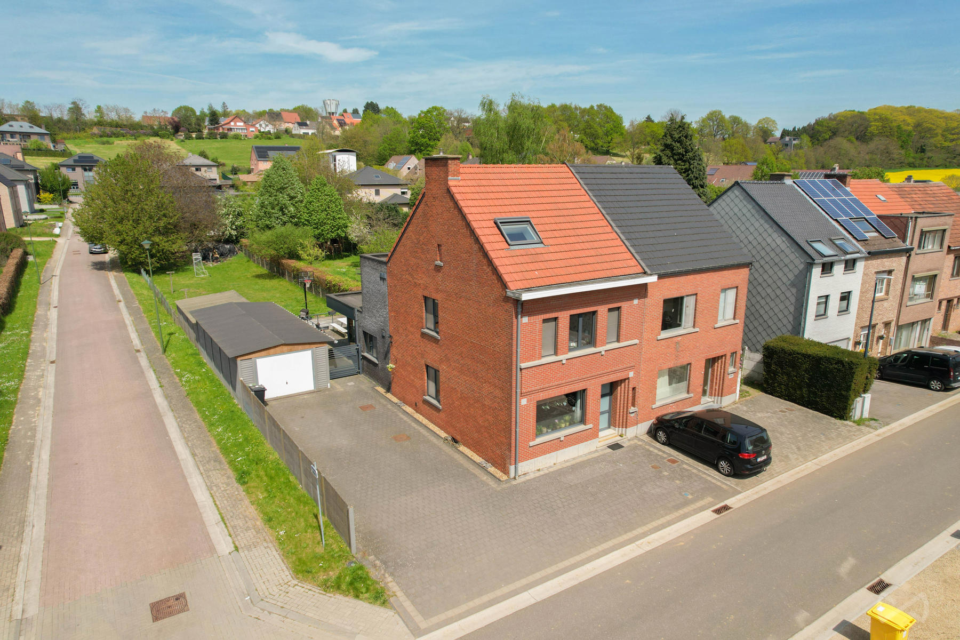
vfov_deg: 57.2
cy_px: 320
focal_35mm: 22
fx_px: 587
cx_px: 480
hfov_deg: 78.6
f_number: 2.8
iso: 100
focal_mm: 8.38
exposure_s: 1/2000
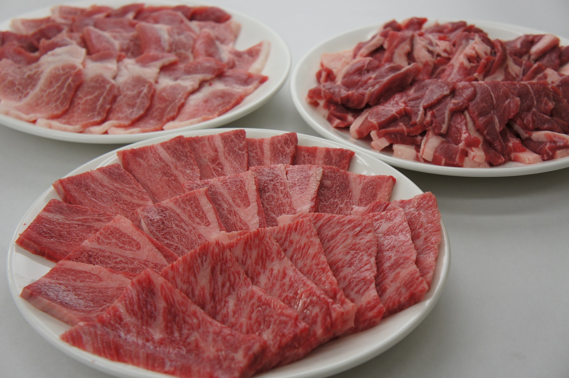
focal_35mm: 58
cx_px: 284
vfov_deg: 23.1
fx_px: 923
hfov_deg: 34.2
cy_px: 189
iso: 200
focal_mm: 39
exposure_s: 1/100
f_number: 5.6
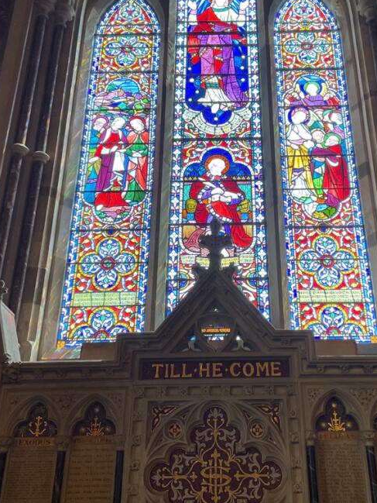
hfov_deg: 35.0
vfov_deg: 45.7
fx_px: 595
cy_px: 219
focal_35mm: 41
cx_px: 224
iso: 64
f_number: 1.6
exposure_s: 1/100
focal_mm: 4.2
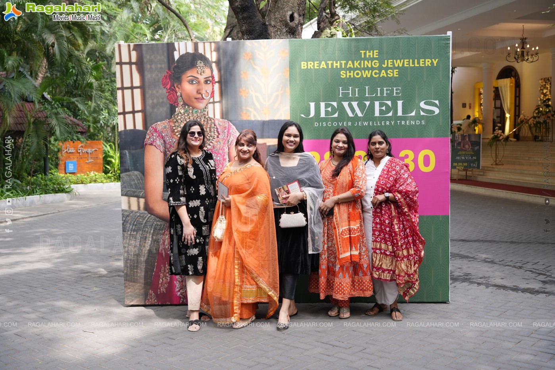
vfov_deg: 32.6
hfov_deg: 47.3
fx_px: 634
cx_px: 278
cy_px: 185
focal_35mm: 41
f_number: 4
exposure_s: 1/125
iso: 250
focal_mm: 41.1
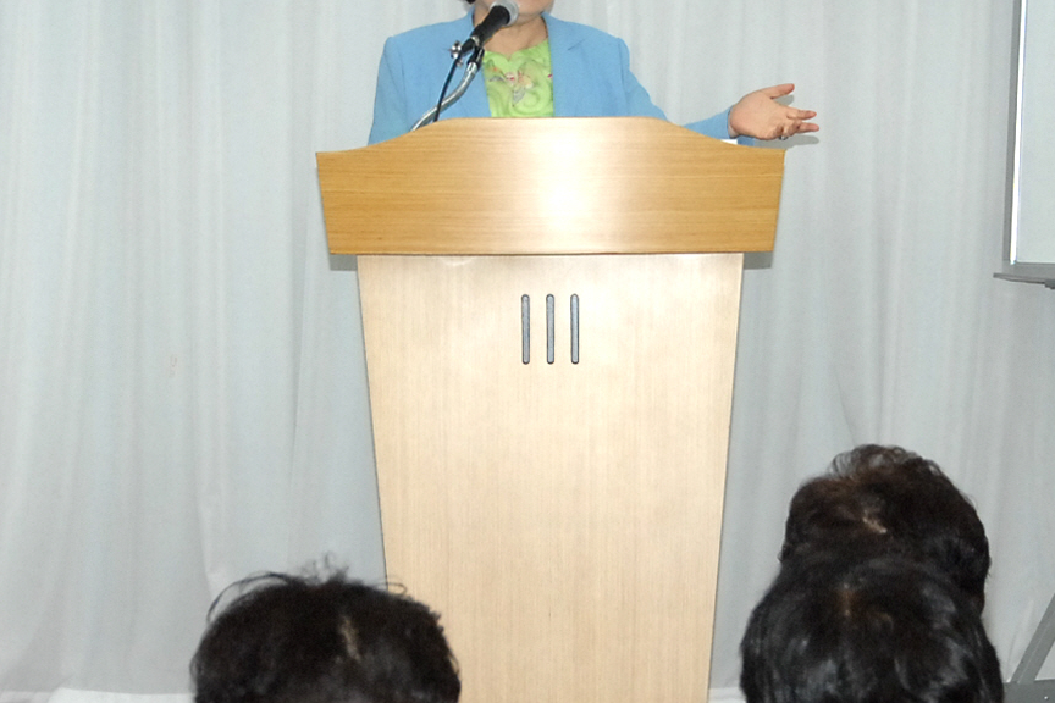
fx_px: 5450
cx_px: 559
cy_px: 347
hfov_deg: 11.1
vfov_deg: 7.4
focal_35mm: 186
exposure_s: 1/60
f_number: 6.7
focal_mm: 50
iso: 800
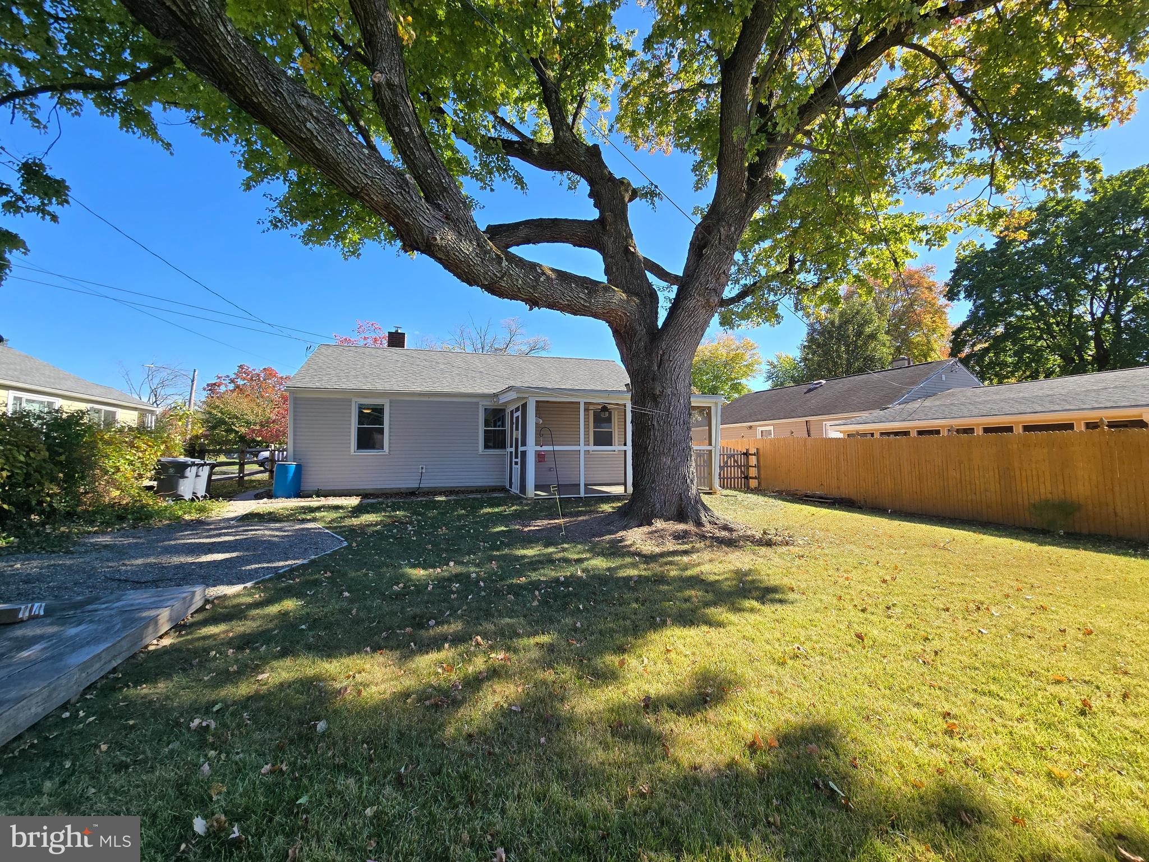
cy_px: 431
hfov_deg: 106.2
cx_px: 574
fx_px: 432
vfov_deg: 89.9
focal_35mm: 13
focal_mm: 2.2
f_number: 2.2
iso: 50
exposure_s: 1/871
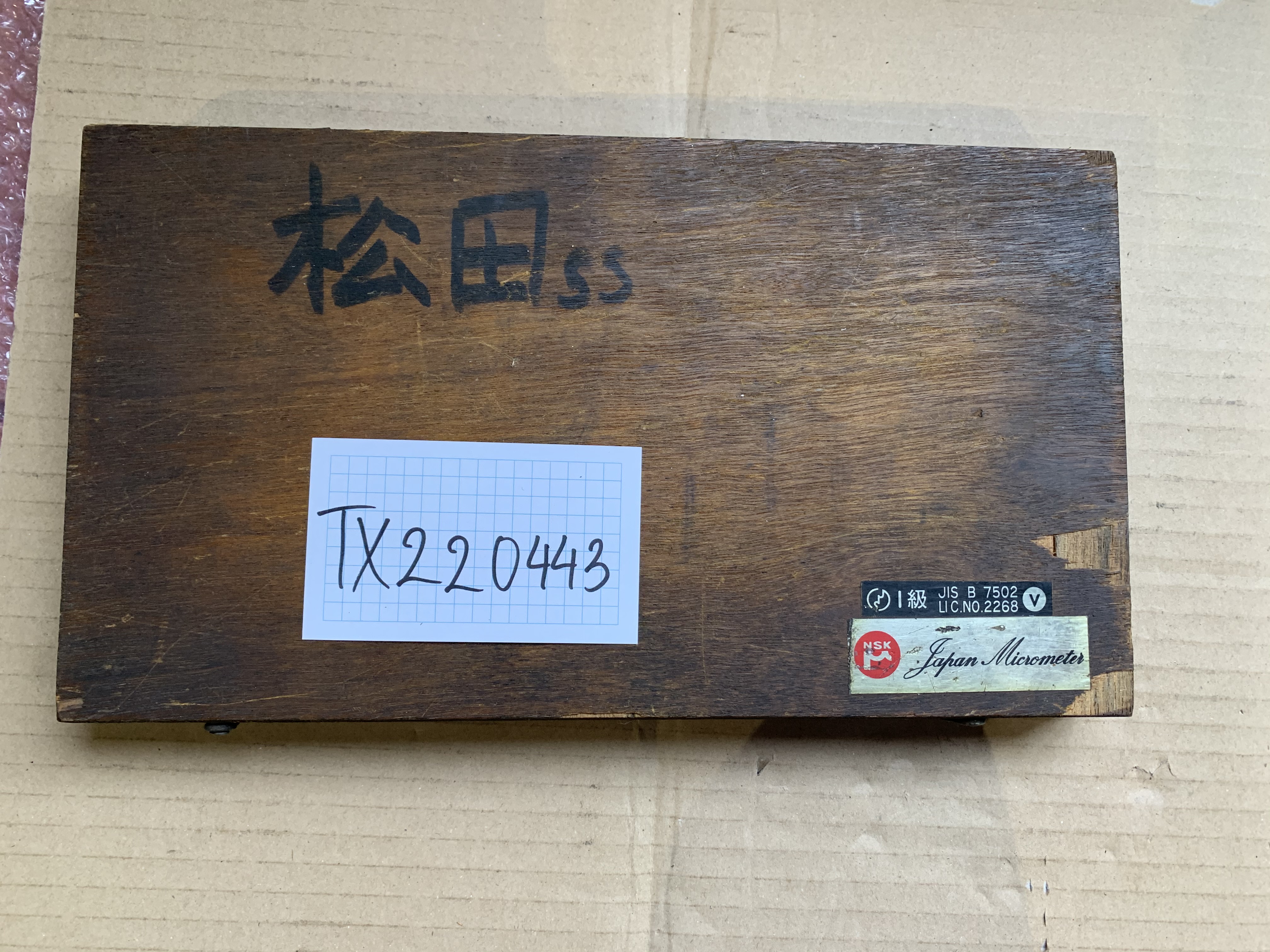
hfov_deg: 67.3
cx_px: 635
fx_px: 954
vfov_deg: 53.1
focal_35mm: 26
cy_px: 476
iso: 100
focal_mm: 4.25
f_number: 1.8
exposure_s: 1/60
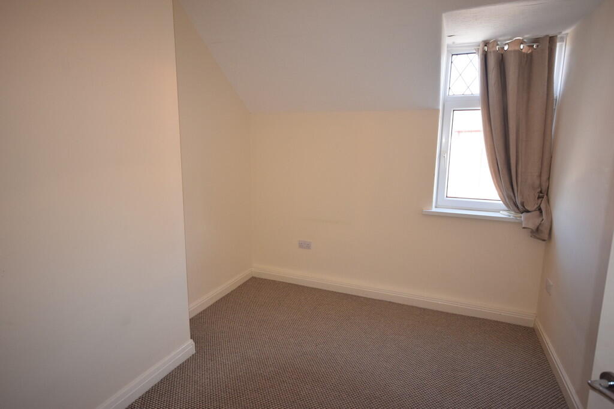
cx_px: 307
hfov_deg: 85.4
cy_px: 204
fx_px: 333
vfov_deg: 63.2
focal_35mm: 20
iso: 800
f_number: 5.6
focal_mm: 13
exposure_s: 1/125
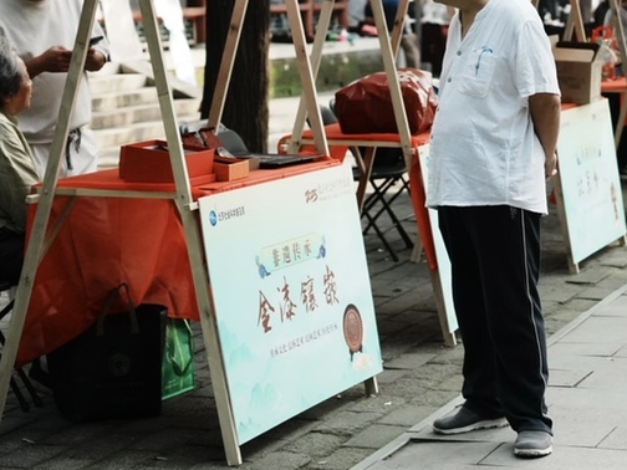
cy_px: 139
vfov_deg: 15.0
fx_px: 1775
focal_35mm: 98
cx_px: 466
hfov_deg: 19.9
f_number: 2.8
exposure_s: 1/4000
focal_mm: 50
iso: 1250
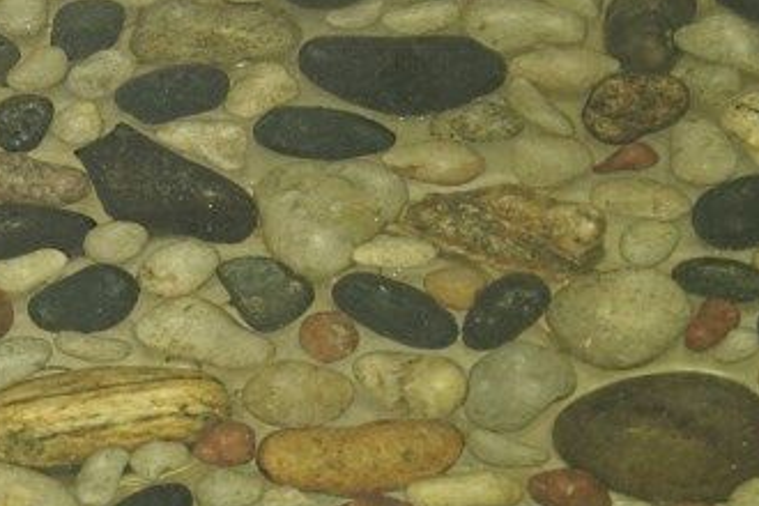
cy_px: 494
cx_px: 156
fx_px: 2635
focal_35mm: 125
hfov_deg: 16.3
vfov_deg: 10.9
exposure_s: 1/10
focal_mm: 22
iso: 400
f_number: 7.1
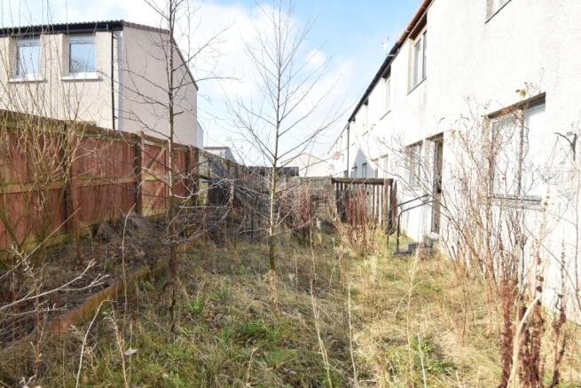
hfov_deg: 92.4
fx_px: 278
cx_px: 290
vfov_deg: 69.7
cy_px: 194
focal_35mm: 17
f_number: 5.6
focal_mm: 11.5
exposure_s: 1/200
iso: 100
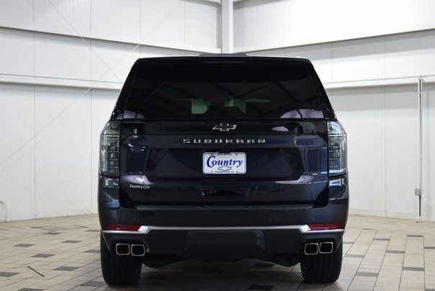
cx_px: 225
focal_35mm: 57
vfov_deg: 23.8
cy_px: 153
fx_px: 689
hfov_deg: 35.0
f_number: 6.3
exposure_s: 1/15
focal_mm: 36
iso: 500
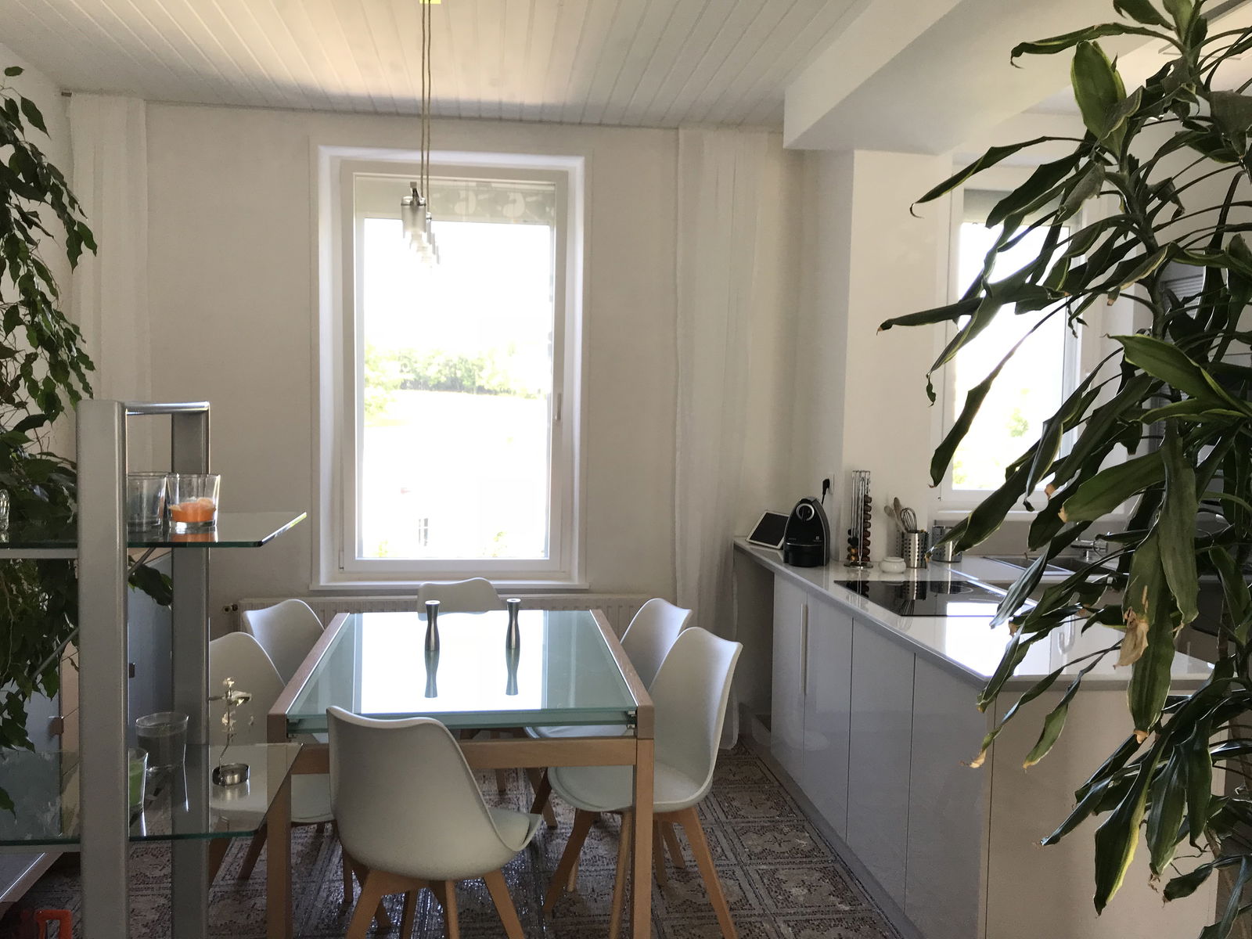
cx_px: 626
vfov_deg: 49.7
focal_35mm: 28
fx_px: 1013
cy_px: 470
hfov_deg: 63.4
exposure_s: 1/100
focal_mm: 3.99
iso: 32
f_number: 1.8
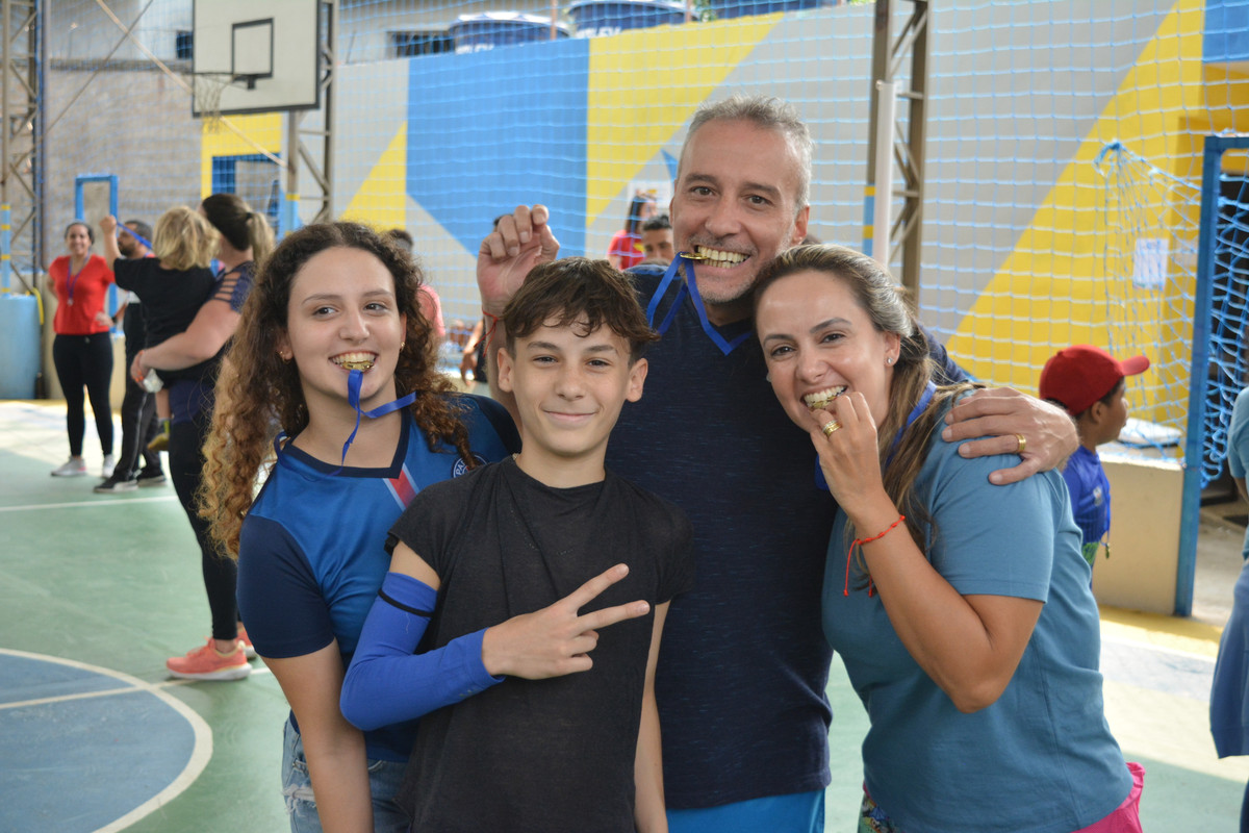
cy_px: 416
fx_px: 1665
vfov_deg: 28.1
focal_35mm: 48
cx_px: 624
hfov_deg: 41.1
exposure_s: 1/500
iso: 1000
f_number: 4.5
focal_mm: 32
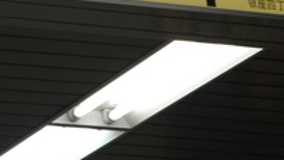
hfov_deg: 8.1
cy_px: -39
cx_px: -127
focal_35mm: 260
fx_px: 1957
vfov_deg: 4.6
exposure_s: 1/80
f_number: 4.5
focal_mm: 56
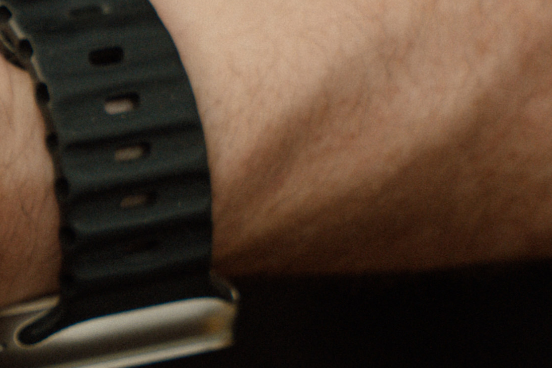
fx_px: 5796
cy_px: 240
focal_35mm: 378
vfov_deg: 3.6
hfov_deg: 5.3
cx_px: -789
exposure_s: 1/200
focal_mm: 70
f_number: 5
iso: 500
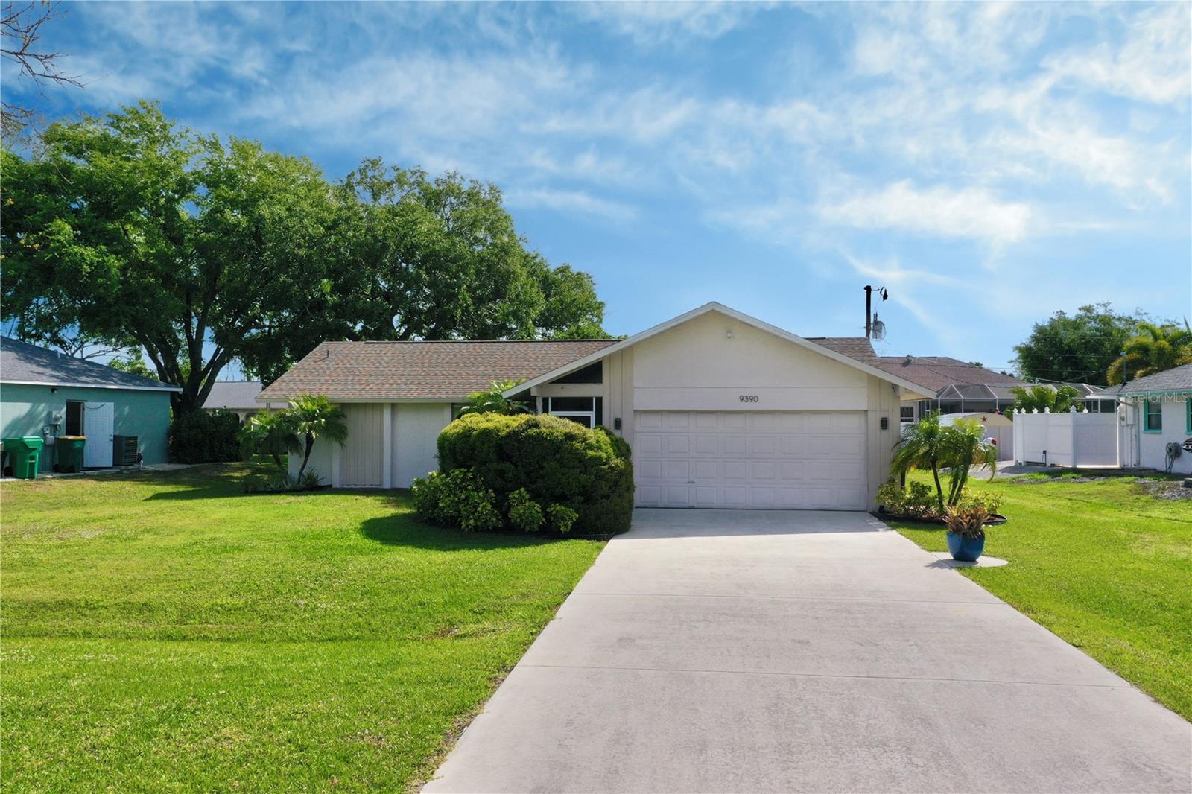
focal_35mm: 28
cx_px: 596
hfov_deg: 65.5
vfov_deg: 46.4
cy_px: 397
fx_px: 927
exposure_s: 1/400
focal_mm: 10.26
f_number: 10
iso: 100
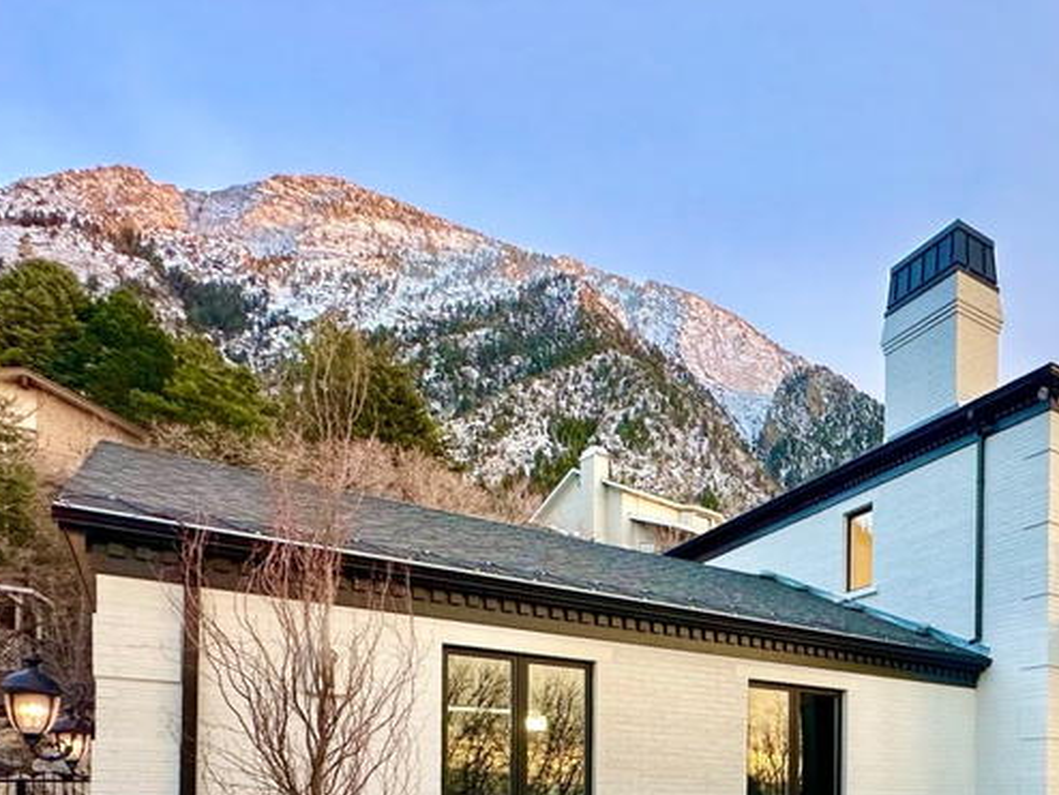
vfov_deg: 41.7
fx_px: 888
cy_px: 801
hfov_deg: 53.5
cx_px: 963
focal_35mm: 29
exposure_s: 1/99
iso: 200
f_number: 2.2
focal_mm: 2.22
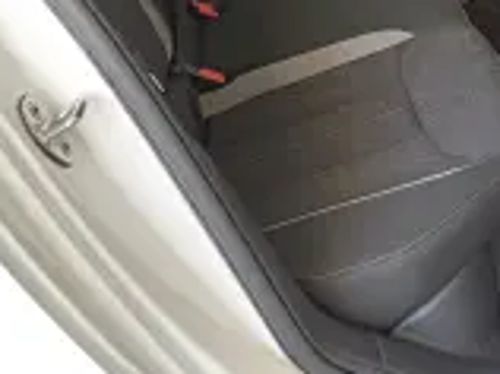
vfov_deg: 23.9
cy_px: -41
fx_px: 822
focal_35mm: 57
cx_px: 339
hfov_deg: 33.5
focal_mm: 4.65
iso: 400
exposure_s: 1/50
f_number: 1.8
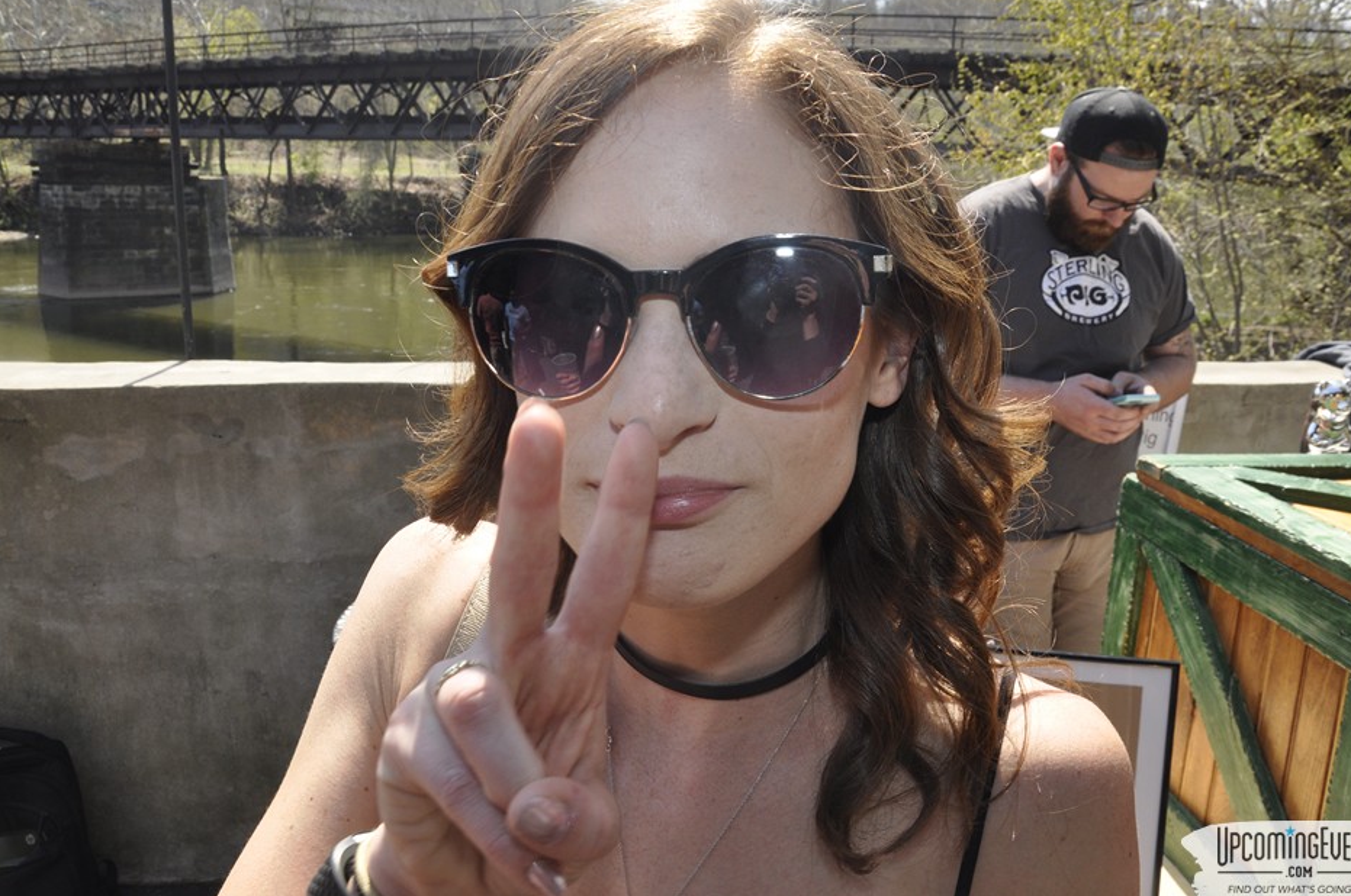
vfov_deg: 44.8
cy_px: 418
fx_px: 1087
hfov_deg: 63.7
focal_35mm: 29
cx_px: 701
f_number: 13
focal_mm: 18
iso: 400
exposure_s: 1/200
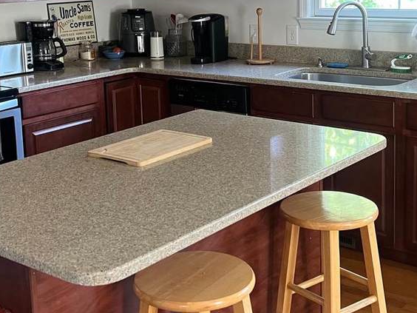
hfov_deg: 32.7
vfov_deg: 24.5
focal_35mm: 59
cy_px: 77
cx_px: 206
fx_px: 711
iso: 250
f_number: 1.5
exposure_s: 1/60
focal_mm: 5.7
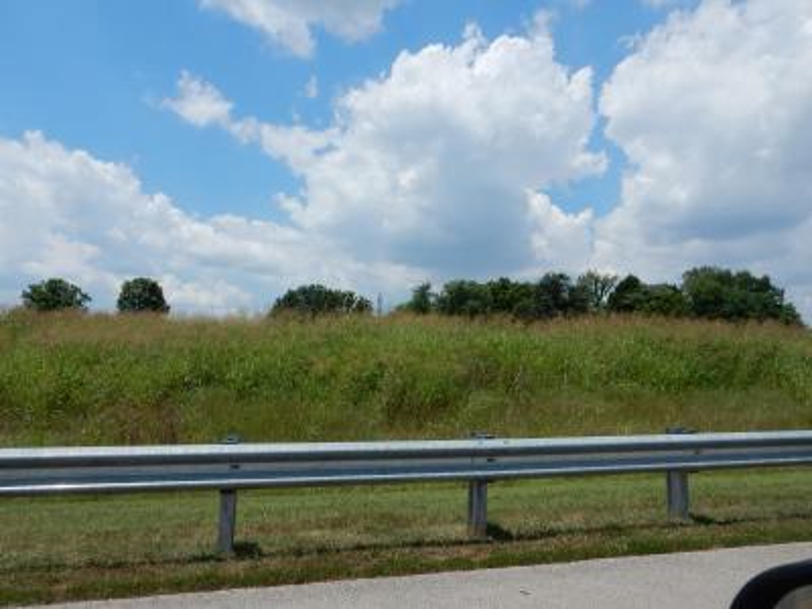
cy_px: 304
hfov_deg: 69.4
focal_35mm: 25
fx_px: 586
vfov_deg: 54.9
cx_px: 406
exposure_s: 1/2000
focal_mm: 4.5
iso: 125
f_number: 4.2
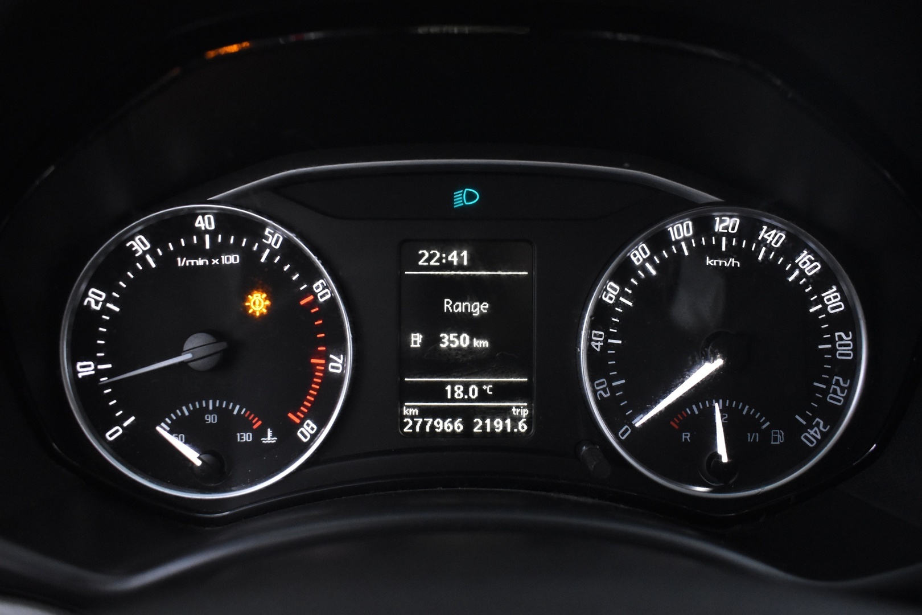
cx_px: 461
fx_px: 768
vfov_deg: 43.6
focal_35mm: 30
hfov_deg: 61.9
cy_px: 308
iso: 2800
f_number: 3.8
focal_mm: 20
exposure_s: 1/30
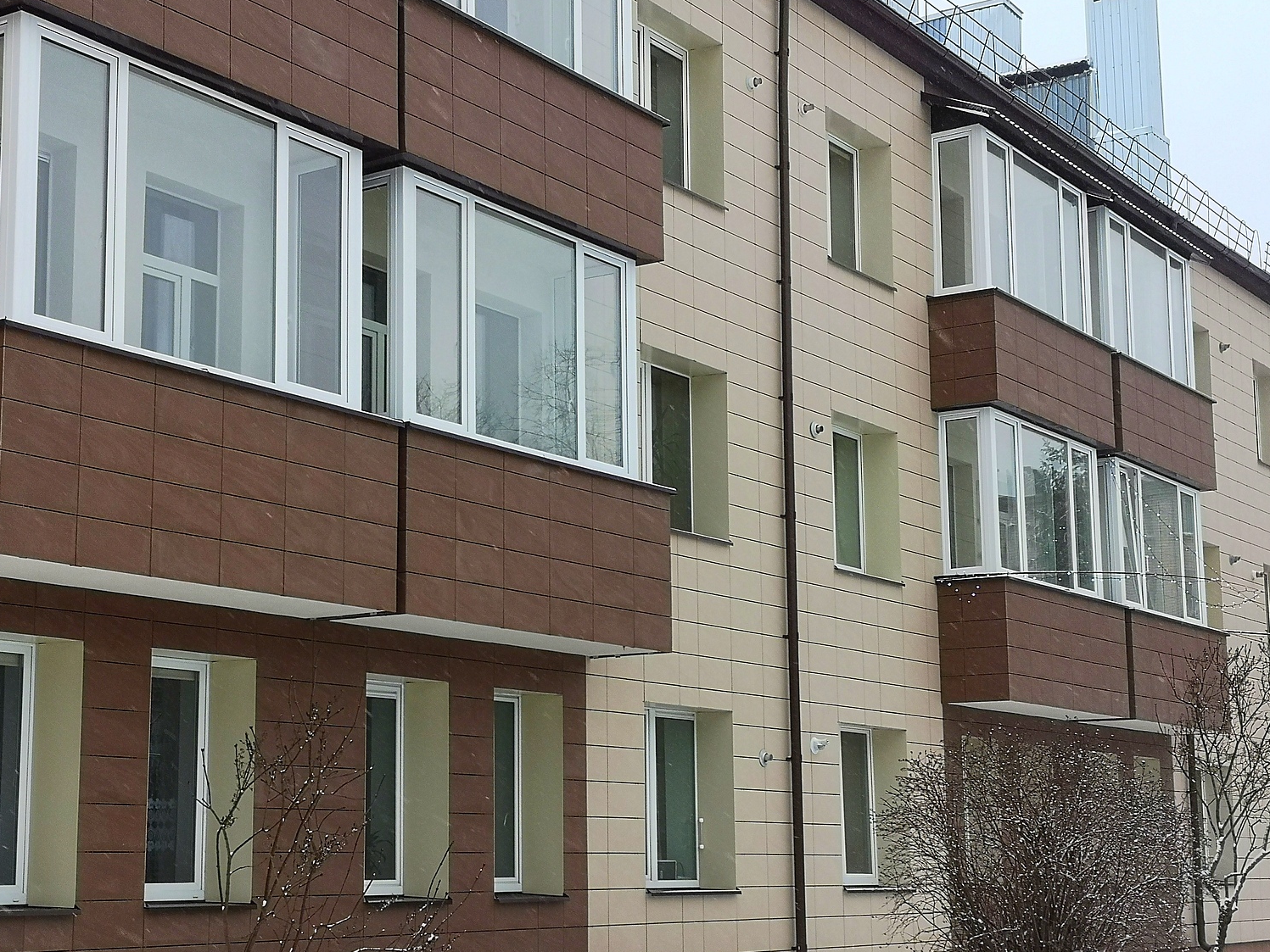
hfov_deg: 32.7
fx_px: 2165
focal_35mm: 59
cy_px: 499
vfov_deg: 24.8
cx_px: 572
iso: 50
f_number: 1.8
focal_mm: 3.95
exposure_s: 1/196
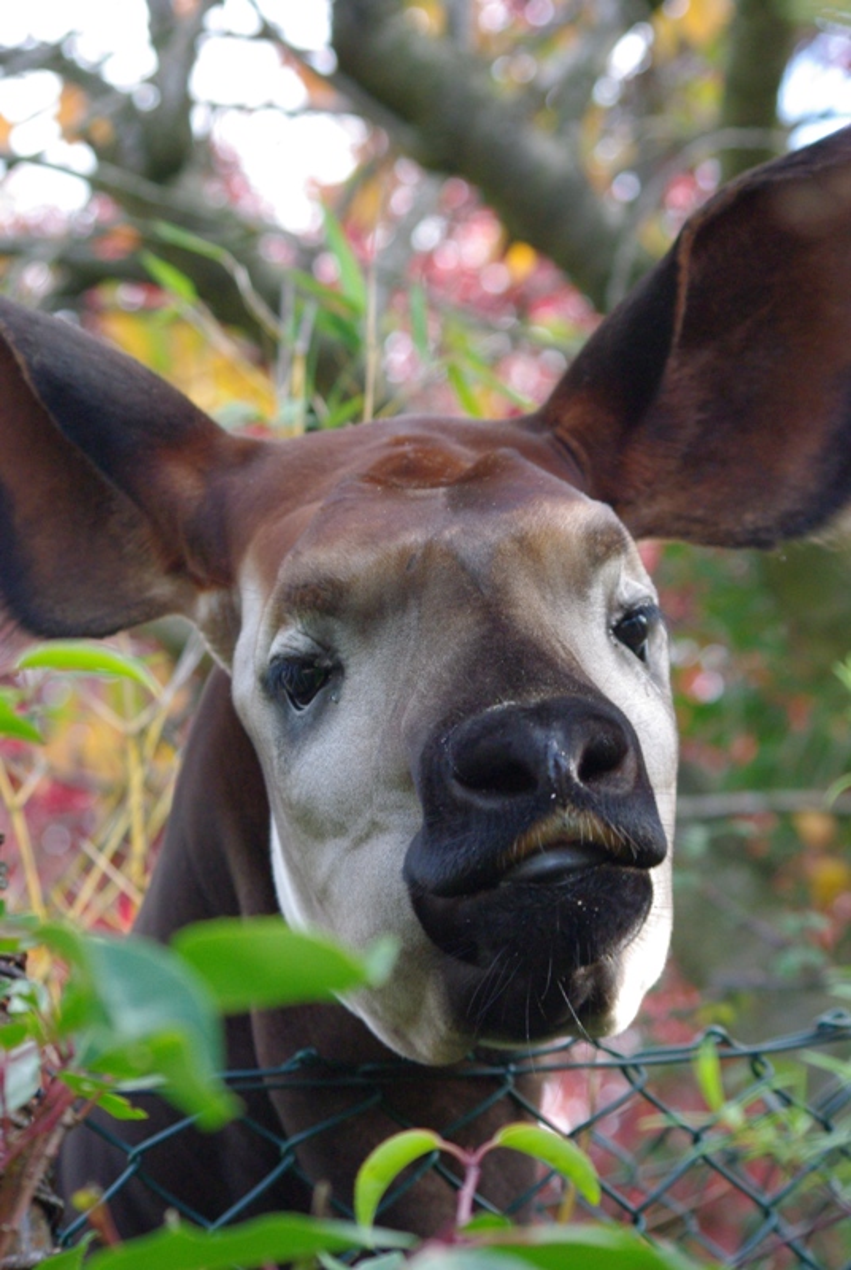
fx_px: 3710
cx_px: 426
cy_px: 635
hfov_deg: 13.1
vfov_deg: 19.4
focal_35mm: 105
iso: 800
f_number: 5.6
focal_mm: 70
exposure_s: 1/250
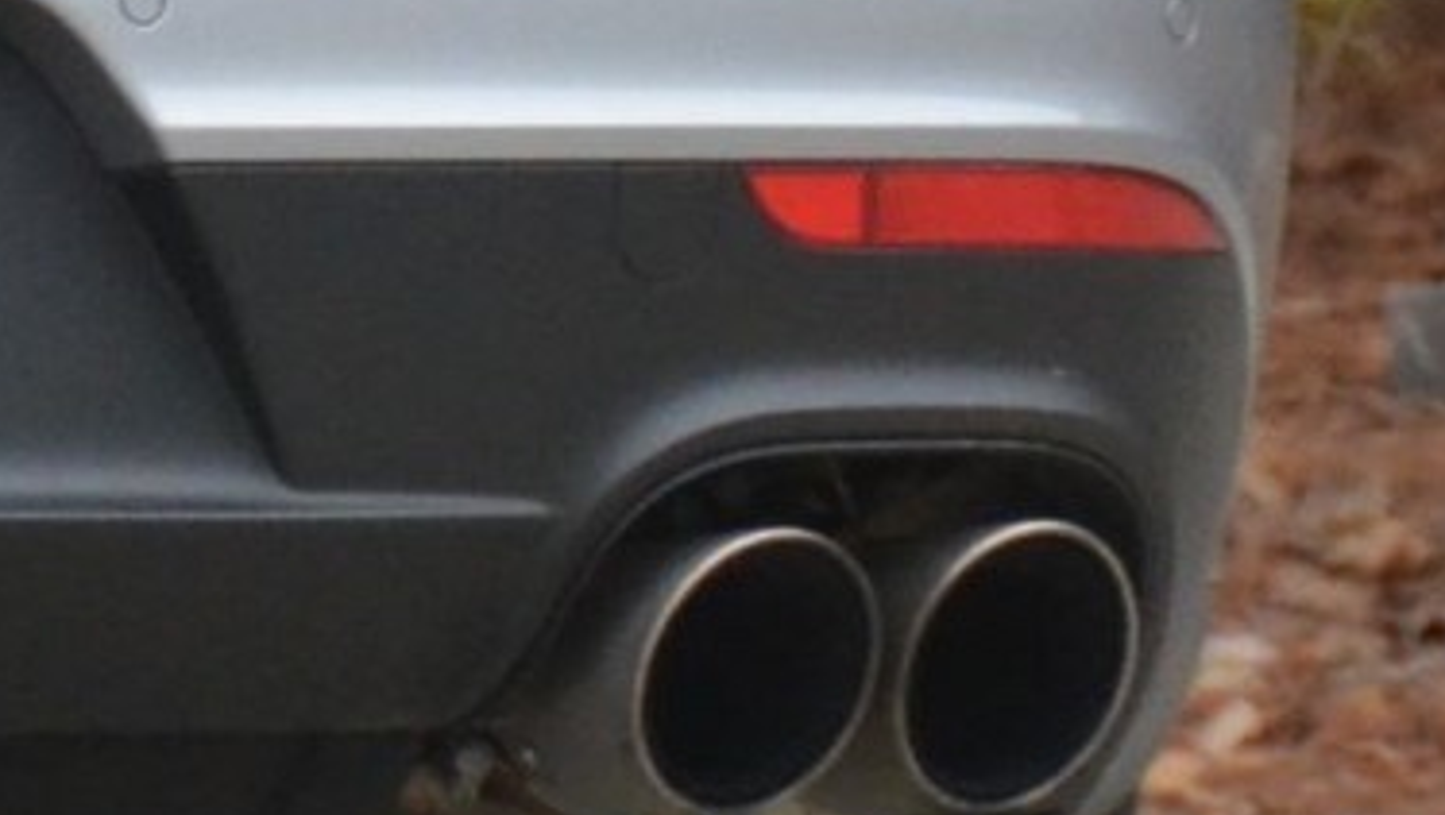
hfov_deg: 1.6
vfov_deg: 0.9
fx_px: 52185
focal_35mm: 1361
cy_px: -939
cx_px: -2179
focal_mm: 130
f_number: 5.6
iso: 1600
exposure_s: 1/400
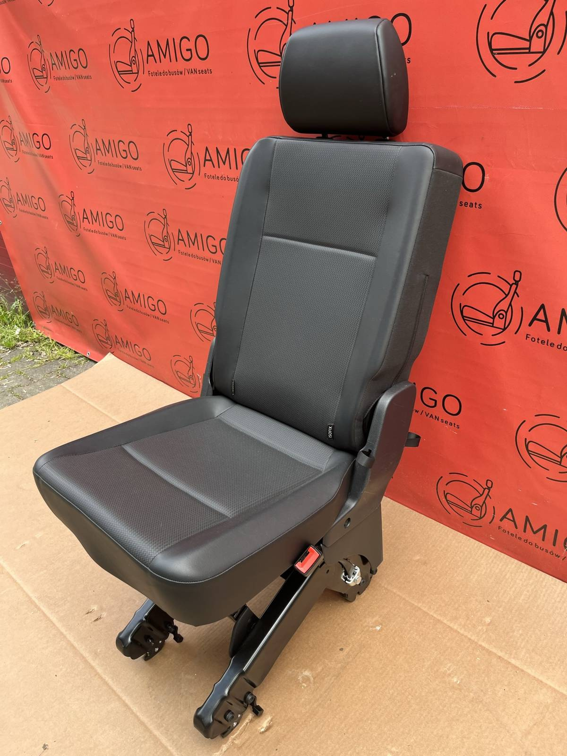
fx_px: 568
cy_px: 378
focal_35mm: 26
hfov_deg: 53.1
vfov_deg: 67.3
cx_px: 284
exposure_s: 1/281
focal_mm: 5.1
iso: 40
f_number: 1.6
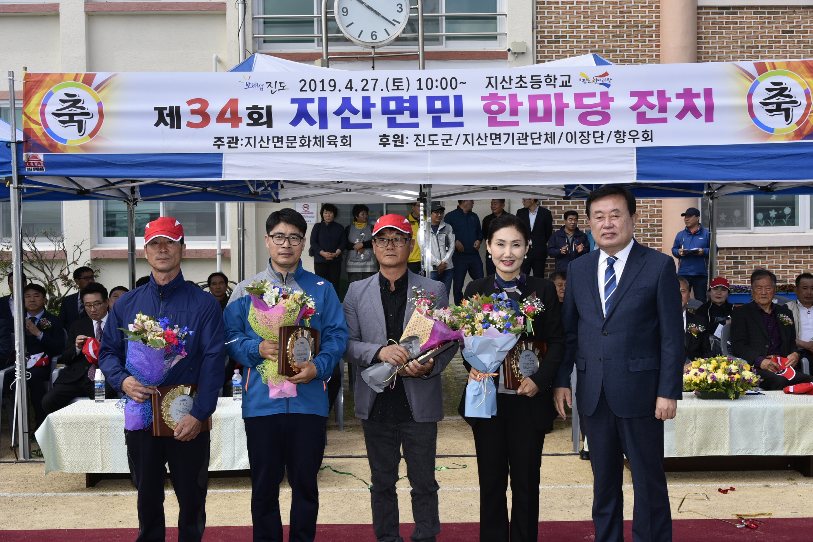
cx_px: 406
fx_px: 903
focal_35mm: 40
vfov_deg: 33.4
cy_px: 271
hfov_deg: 48.4
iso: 100
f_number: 8
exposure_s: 1/250
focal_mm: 40
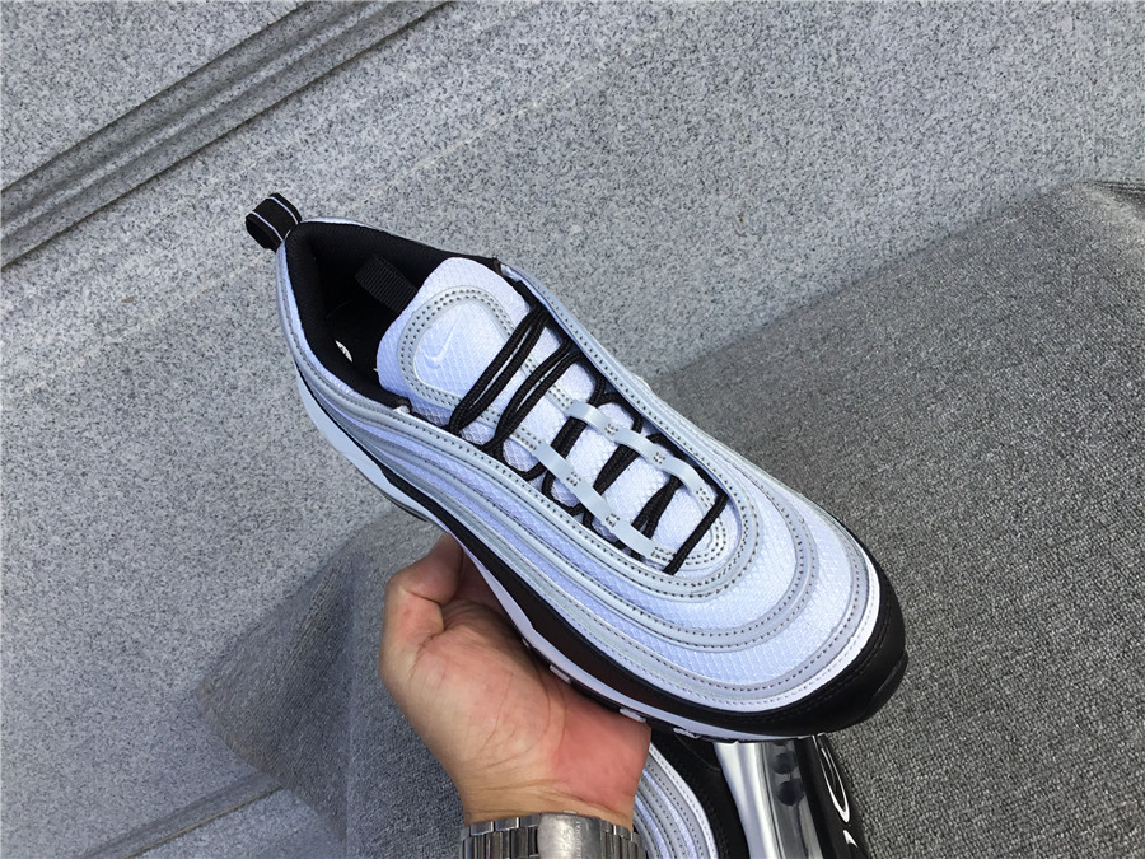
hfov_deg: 58.4
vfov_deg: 45.4
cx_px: 572
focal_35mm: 31
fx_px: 1025
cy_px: 430
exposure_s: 1/450
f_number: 2.4
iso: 25
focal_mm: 3.3
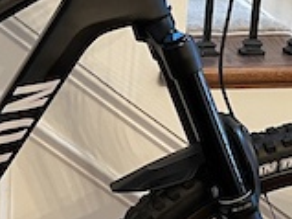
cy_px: 195
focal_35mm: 131
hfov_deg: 14.3
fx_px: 1104
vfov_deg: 11.2
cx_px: -105
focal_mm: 5.1
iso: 400
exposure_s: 1/60
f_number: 1.6
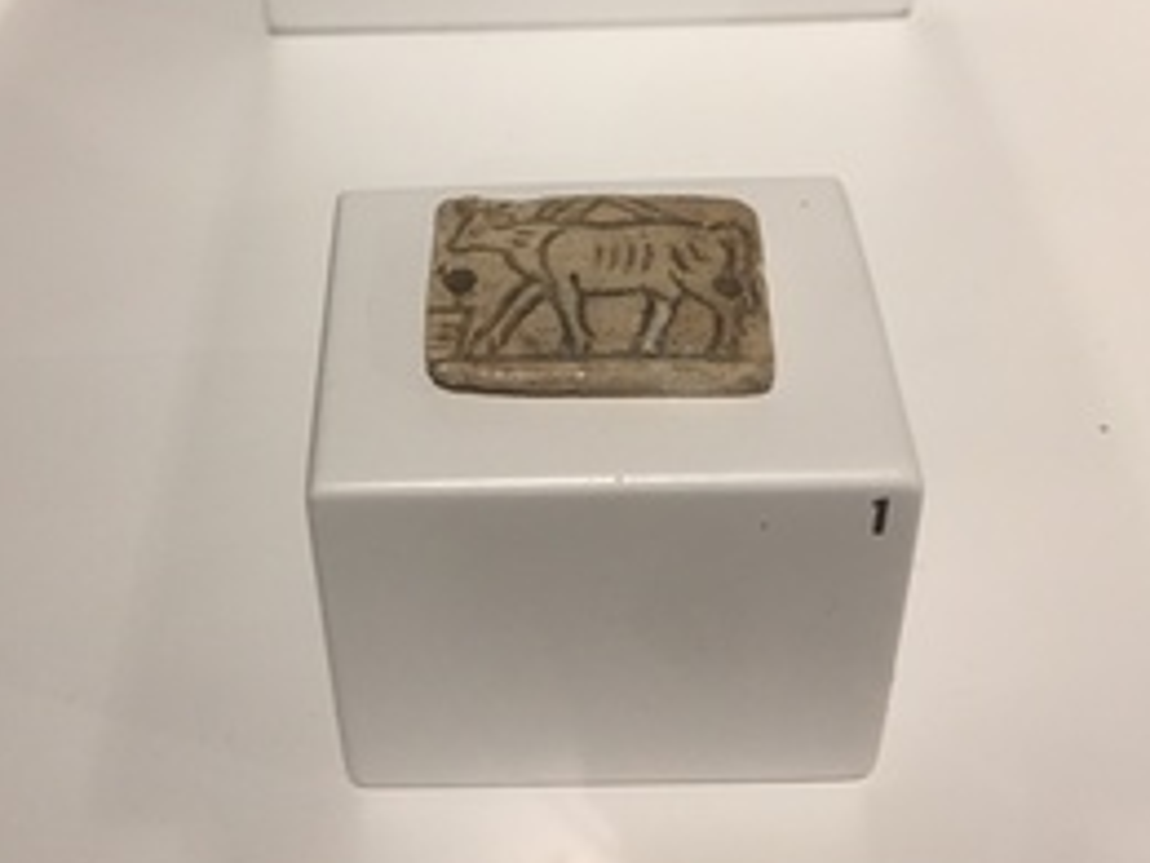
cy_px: 243
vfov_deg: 29.3
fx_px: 1628
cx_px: 460
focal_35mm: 49
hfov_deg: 38.7
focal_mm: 4.15
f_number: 2.2
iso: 160
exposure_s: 1/33
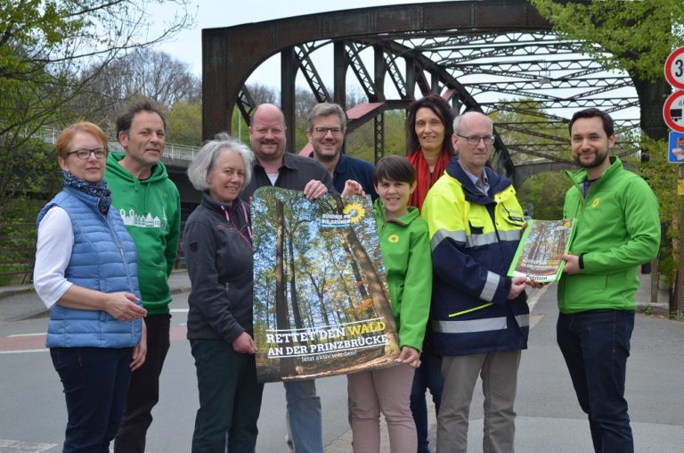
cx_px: 342
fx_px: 1023
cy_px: 226
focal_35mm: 54
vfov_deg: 24.9
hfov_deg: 37.0
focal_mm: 36
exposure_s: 1/320
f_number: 9
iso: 500
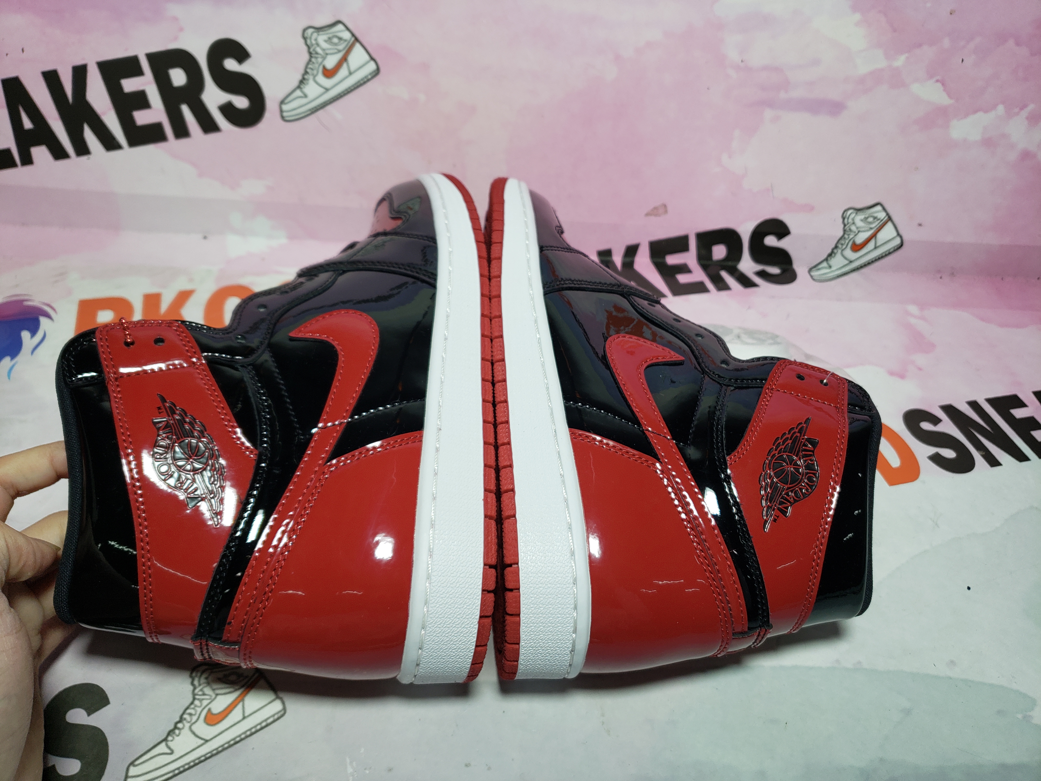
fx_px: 782
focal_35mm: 26
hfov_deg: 67.3
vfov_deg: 53.1
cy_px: 390
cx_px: 520
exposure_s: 1/593
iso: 50
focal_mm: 4.3
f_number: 1.5
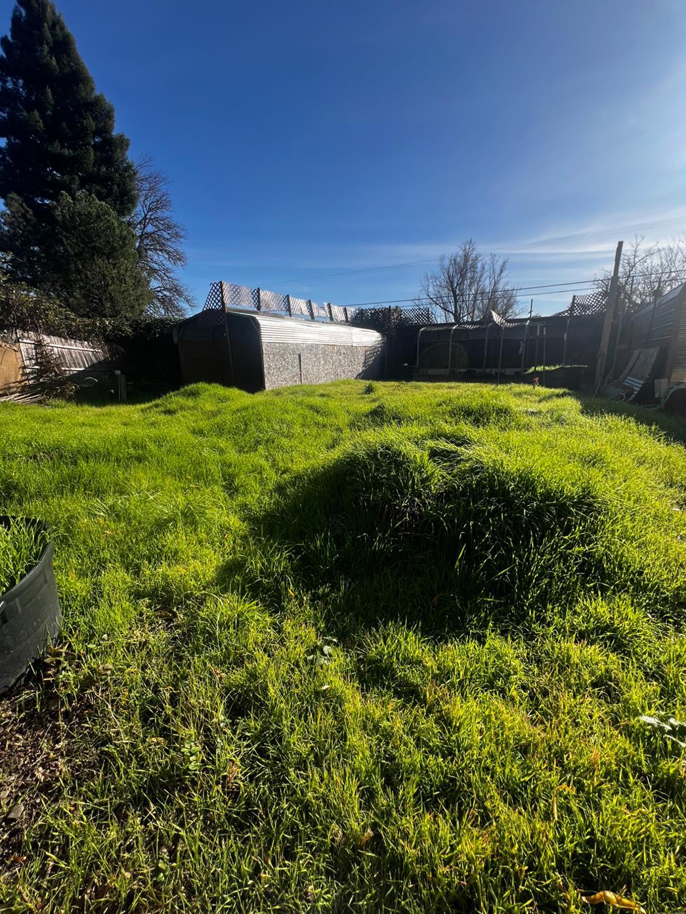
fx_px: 370
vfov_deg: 102.0
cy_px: 449
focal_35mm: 14
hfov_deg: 85.7
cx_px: 342
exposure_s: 1/1206
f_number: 1.8
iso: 32
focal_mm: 1.57
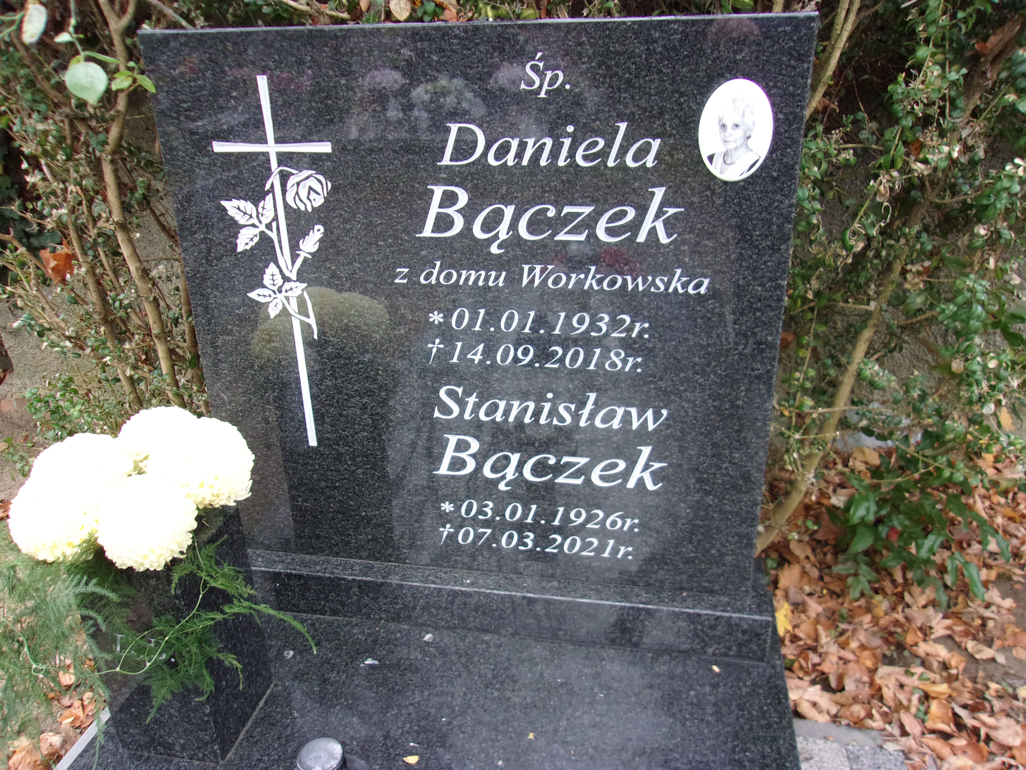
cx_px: 513
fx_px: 800
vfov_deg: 51.4
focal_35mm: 27
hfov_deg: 65.3
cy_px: 385
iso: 194
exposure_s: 1/34
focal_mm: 4.9
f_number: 3
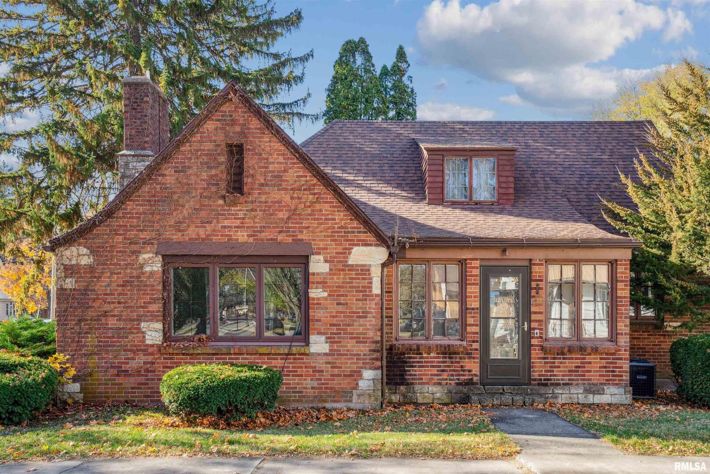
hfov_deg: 60.3
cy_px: 237
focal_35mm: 31
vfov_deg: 42.3
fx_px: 611
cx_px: 355
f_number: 9
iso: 400
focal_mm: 31
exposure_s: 1/160
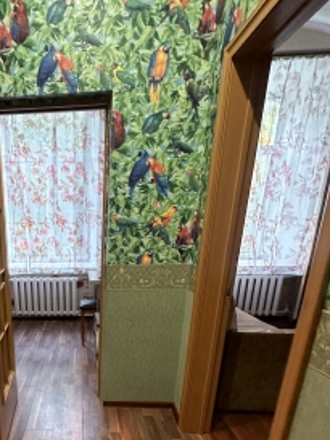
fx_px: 305
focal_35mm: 24
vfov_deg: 66.9
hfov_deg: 52.3
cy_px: 332
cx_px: 56
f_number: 2.2
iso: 400
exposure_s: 1/60
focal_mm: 2.22
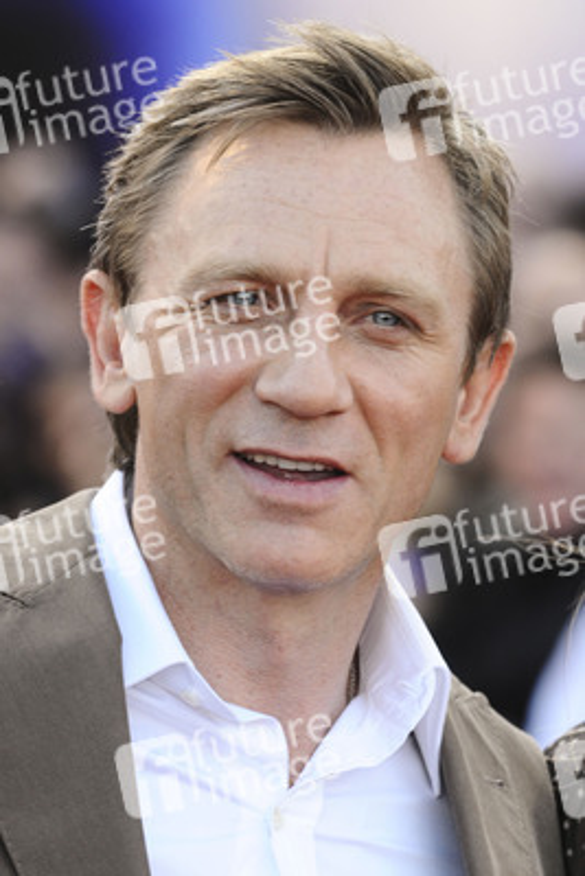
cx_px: 292
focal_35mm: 300
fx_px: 7306
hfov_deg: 4.6
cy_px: 438
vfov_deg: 6.9
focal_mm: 200
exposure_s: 1/250
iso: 400
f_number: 5.6
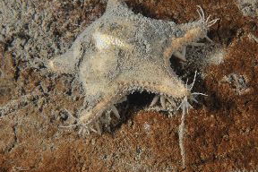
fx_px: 896
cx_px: 150
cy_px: 85
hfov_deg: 16.4
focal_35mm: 125
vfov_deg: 11.0
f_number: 25
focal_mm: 60
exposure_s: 1/125
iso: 200
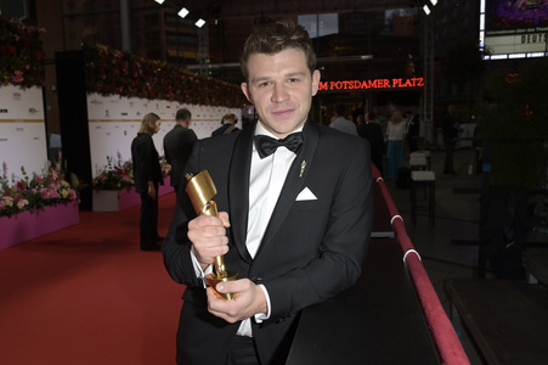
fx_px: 456
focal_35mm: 30
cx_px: 274
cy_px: 182
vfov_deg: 43.5
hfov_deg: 62.0
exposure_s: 1/250
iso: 640
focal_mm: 30
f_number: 5.6
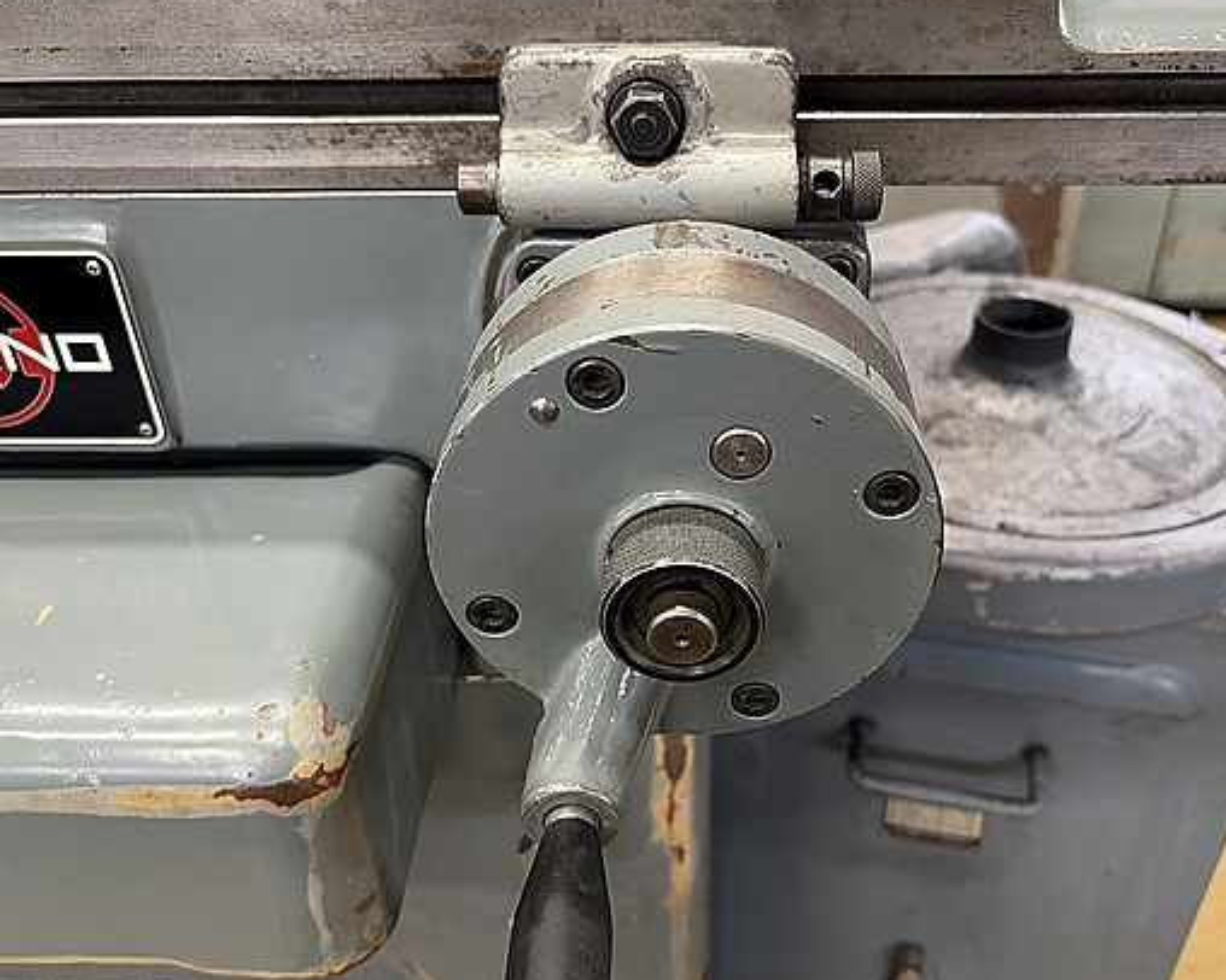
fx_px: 1161
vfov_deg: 45.8
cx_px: 656
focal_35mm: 32
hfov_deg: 55.6
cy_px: 509
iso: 400
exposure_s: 1/60
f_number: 1.6
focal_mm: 5.96
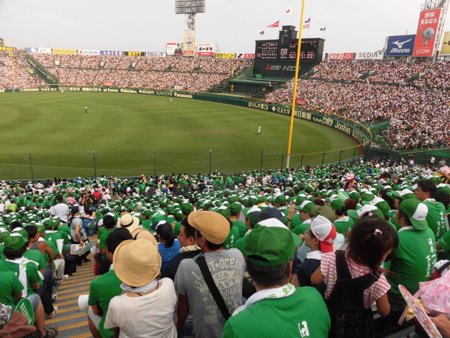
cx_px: 225
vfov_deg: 56.8
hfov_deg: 71.6
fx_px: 312
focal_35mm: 24
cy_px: 169
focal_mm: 4.3
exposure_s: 1/640
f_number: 3.1
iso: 100
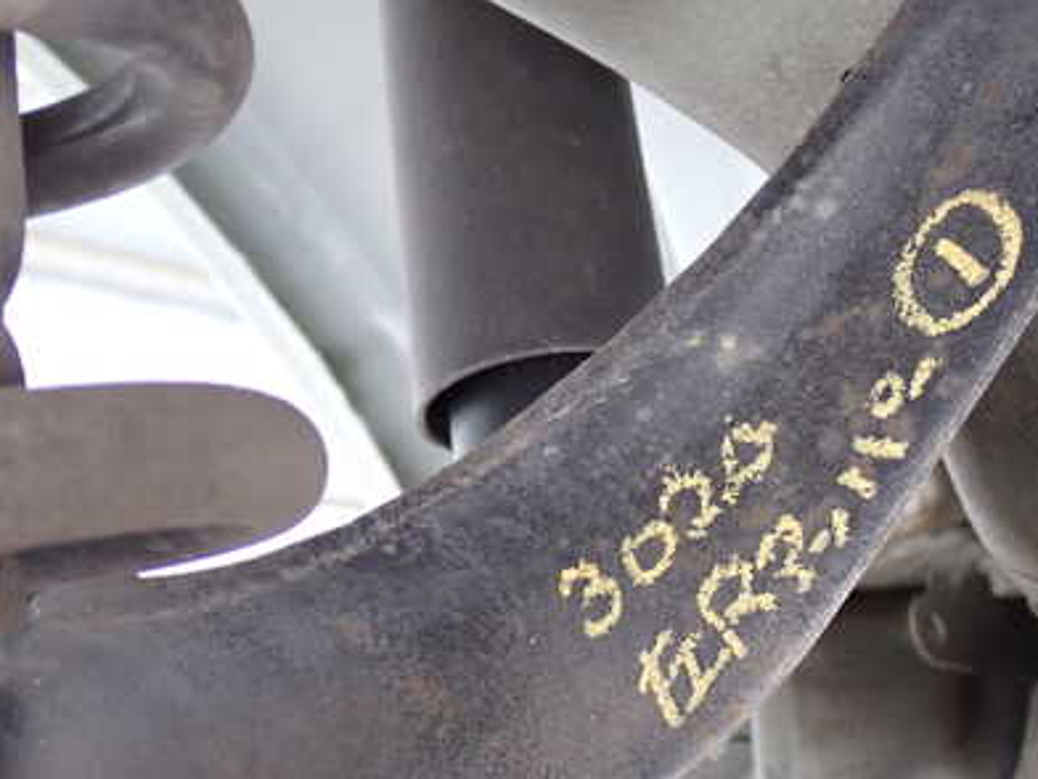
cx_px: 580
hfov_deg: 27.0
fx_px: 2159
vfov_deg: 20.4
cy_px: 488
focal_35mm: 72
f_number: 3.1
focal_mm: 8.4
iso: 800
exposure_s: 1/50
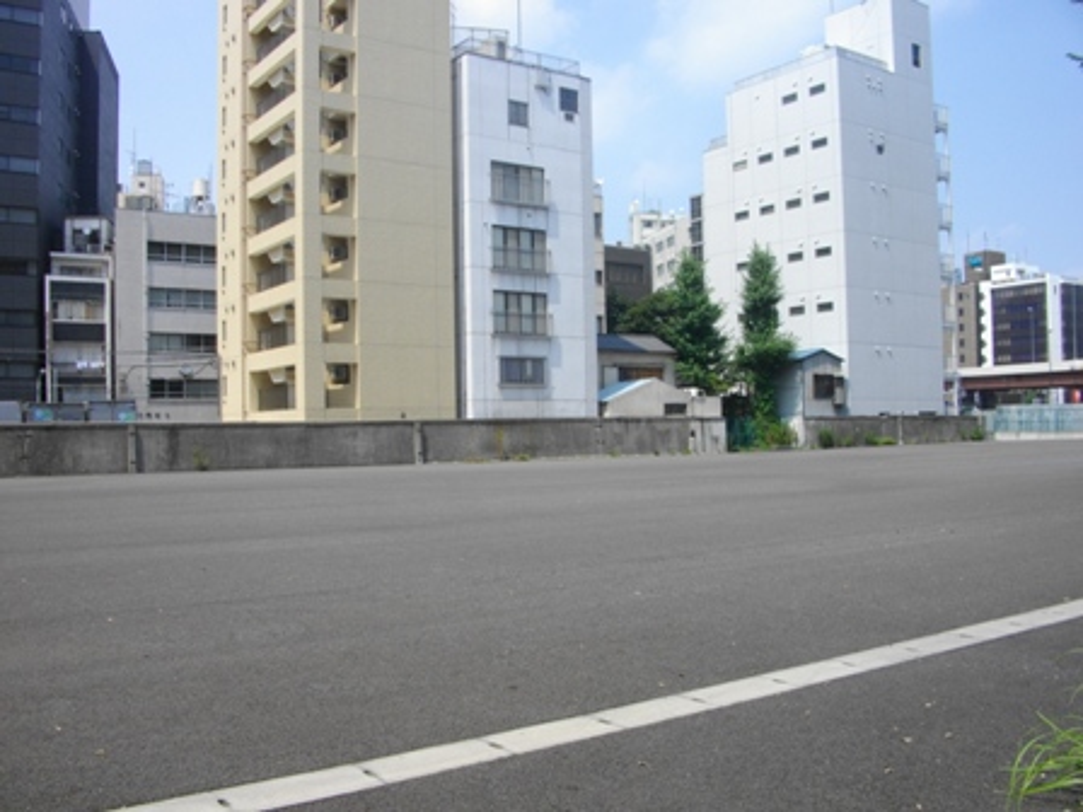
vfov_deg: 44.2
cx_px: 542
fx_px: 1001
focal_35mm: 32
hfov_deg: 56.8
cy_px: 406
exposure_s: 1/400
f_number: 5.5
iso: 100
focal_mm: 5.7
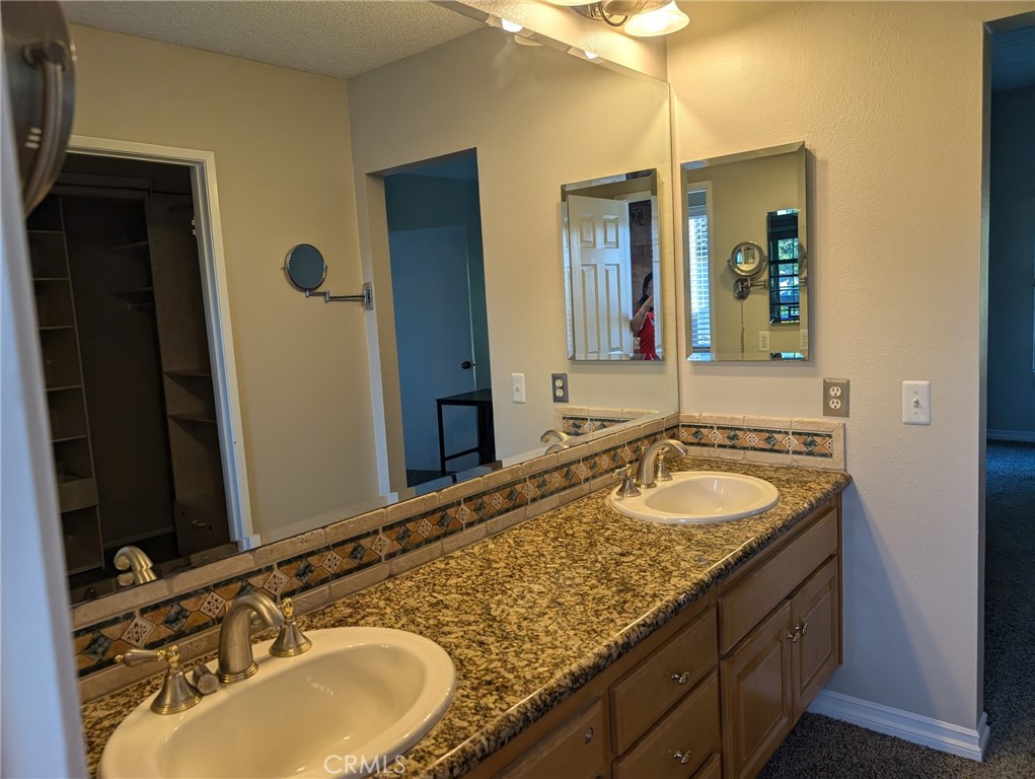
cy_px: 390
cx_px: 518
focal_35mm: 24
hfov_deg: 71.5
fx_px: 718
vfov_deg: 56.9
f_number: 1.68
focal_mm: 6.9
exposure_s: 1/120
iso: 37
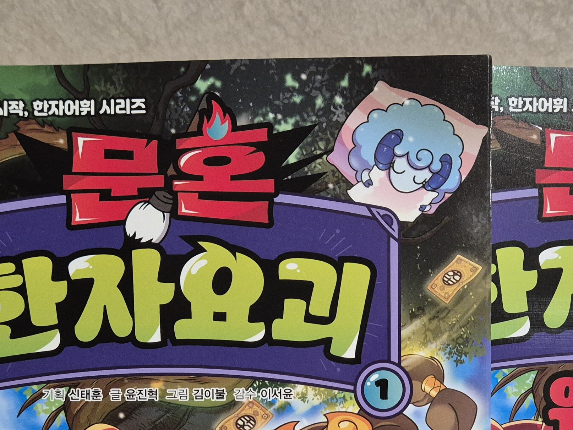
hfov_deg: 33.6
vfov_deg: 24.0
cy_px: 471
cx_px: 362
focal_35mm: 57
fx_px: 944
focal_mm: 5.4
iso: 640
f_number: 1.8
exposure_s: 1/120
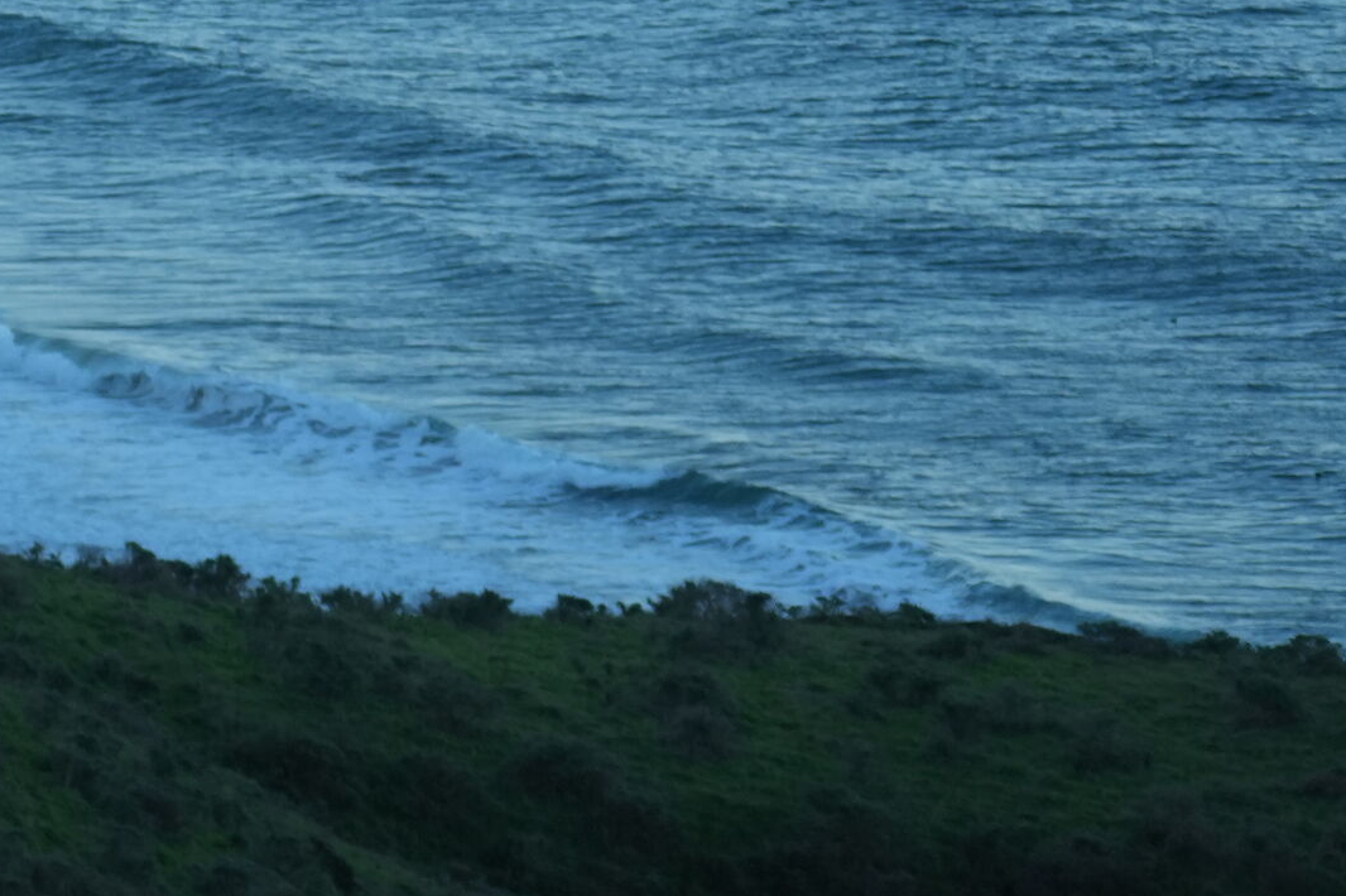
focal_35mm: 527
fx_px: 19697
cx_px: -301
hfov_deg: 3.9
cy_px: -651
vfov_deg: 2.6
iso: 500
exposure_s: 1/500
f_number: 6.3
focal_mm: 130
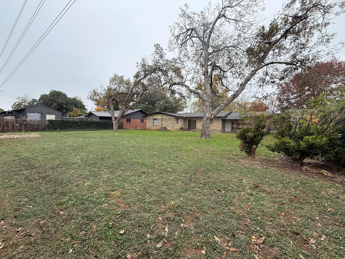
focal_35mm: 14
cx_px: 172
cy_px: 130
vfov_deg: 85.7
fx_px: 140
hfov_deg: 102.1
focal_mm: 2.22
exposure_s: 1/224
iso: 50
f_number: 2.2
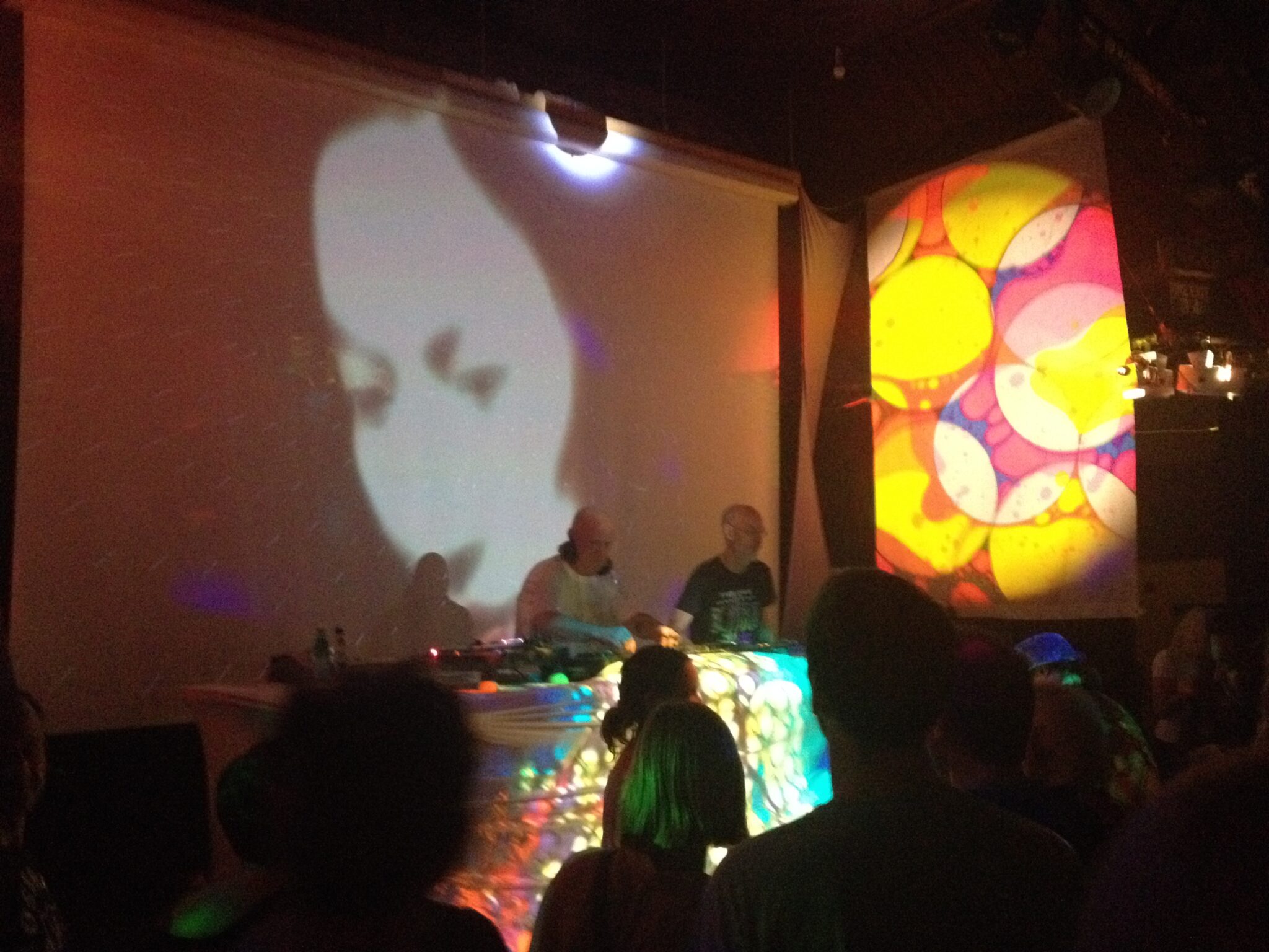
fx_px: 1283
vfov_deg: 40.7
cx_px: 634
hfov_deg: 52.6
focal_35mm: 35
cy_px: 476
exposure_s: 1/15
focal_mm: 4.28
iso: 800
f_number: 2.4
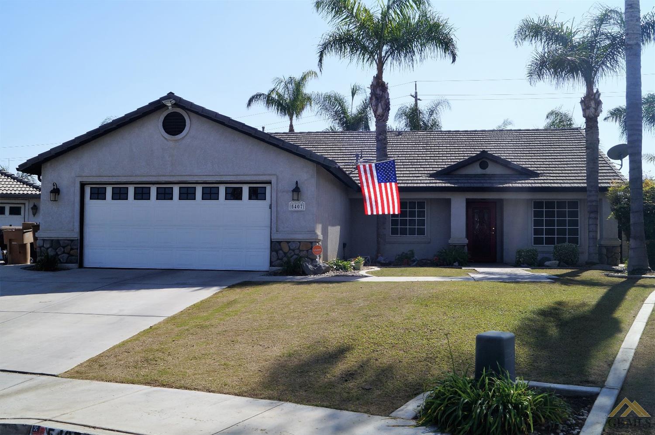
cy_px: 218
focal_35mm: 36
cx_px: 328
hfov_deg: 53.2
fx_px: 654
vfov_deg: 36.8
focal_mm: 24
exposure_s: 1/125
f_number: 16
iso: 100
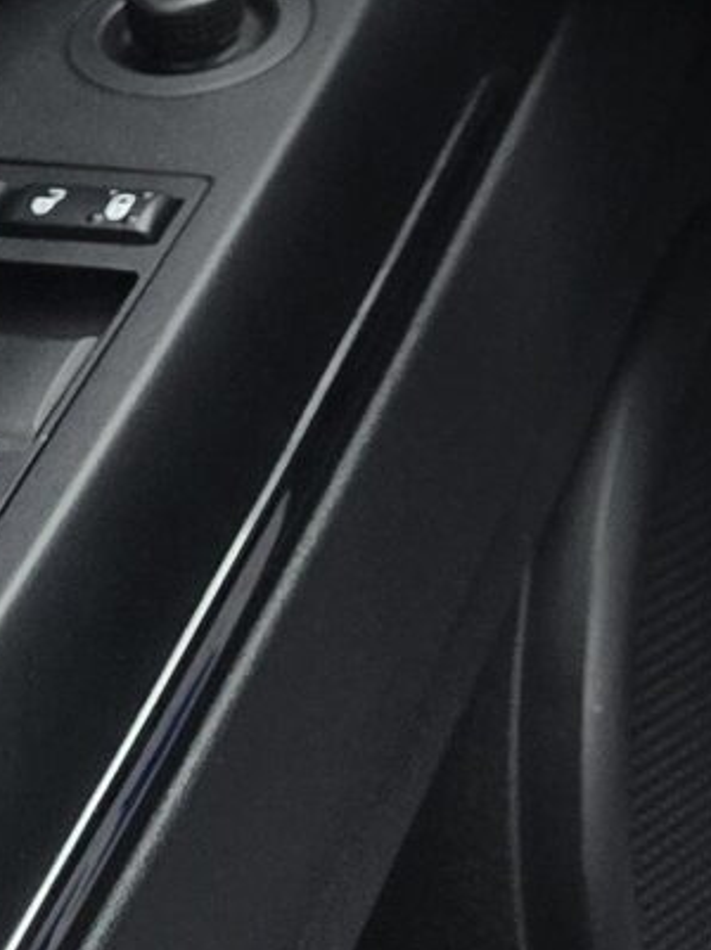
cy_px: -443
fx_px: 4032
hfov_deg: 8.9
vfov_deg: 12.8
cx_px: 1860
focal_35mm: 147
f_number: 1.7
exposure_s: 1/180
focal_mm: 6.3
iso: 200
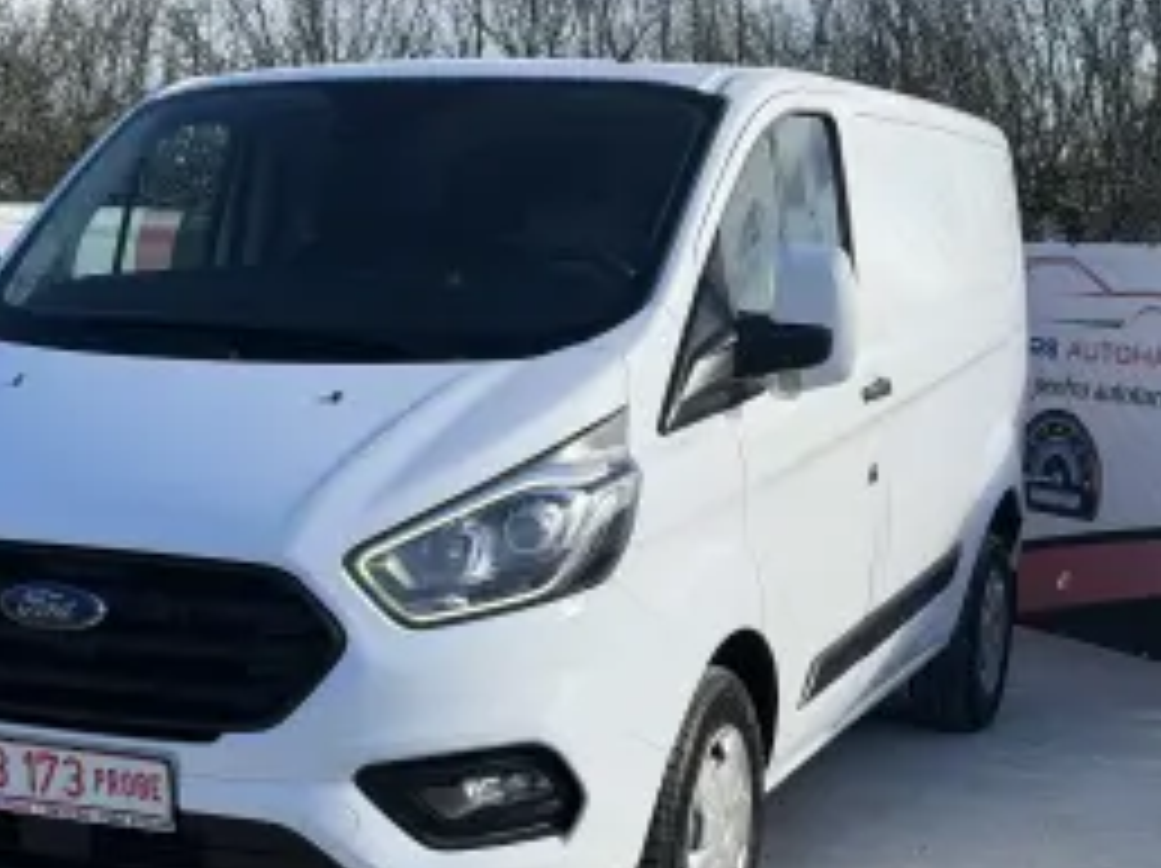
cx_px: 446
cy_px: 567
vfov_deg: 21.8
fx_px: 2245
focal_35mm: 67
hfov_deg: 28.9
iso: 64
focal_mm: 6.76
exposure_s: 1/3378
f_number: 1.78
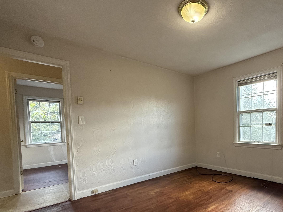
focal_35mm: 20
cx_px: 183
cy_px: 134
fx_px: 164
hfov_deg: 79.6
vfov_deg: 64.9
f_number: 2.2
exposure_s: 1/99
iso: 320
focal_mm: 2.22
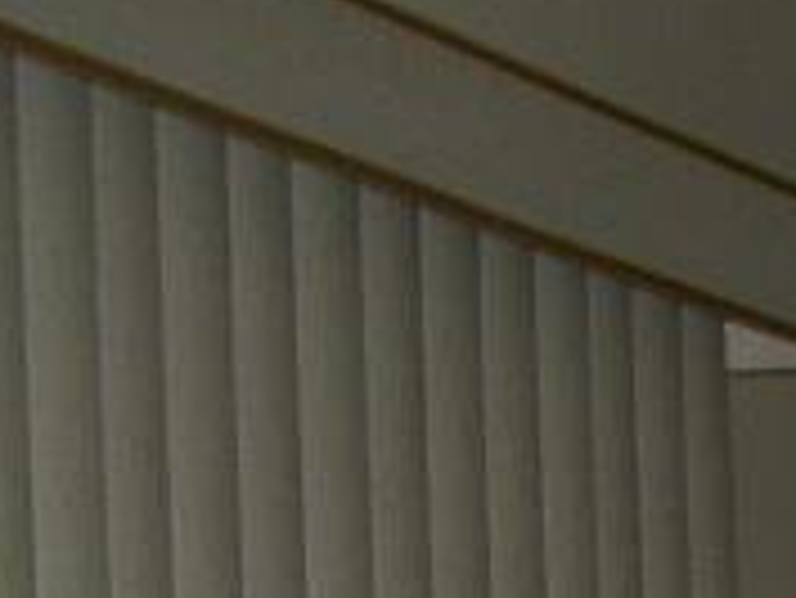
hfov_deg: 7.9
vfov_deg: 5.9
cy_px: 1983
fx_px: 5315
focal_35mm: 231
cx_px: 1911
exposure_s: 1/30
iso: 80
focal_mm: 5.7
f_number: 2.9
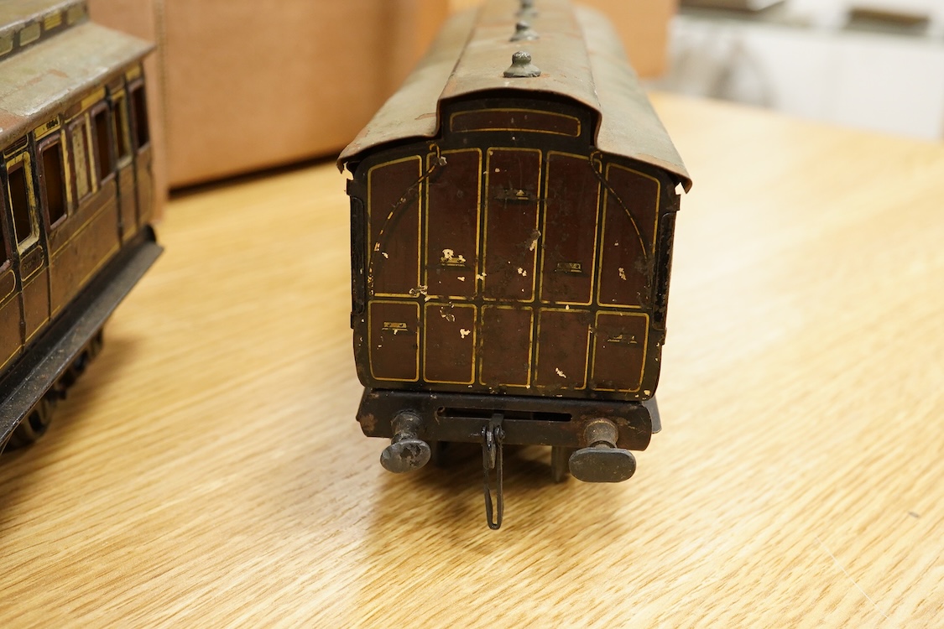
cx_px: 472
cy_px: 314
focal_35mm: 45
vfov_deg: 29.9
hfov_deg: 43.6
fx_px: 1180
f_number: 10
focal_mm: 30
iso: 2500
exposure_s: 1/80
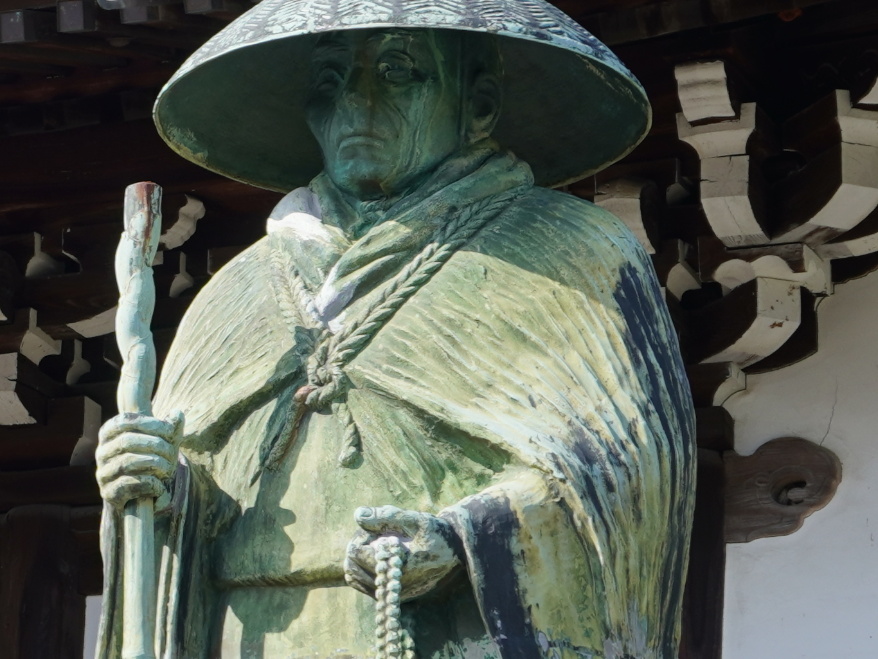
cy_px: 343
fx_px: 3856
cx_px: -40
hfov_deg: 12.8
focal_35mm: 152
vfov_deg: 9.8
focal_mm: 24
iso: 100
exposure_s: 1/160
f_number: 6.3
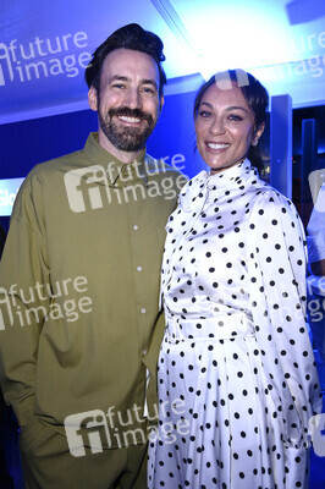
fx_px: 434
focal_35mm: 32
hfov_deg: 41.0
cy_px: 244
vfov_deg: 58.8
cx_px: 162
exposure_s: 1/80
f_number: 5.6
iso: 2500
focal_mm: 32
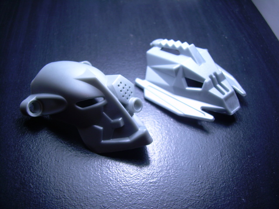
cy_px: 104
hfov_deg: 49.0
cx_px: 140
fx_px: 306
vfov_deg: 37.7
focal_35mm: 38
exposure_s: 1/55
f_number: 2.8
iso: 50
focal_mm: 6.3
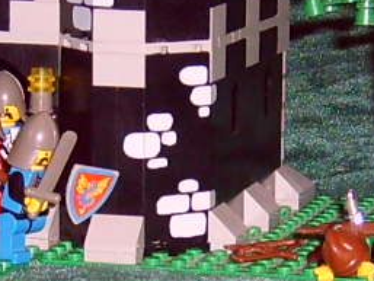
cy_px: 178
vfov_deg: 24.0
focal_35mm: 61
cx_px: 230
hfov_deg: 31.5
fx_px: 659
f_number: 2.8
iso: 100
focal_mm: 5.8
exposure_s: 1/45
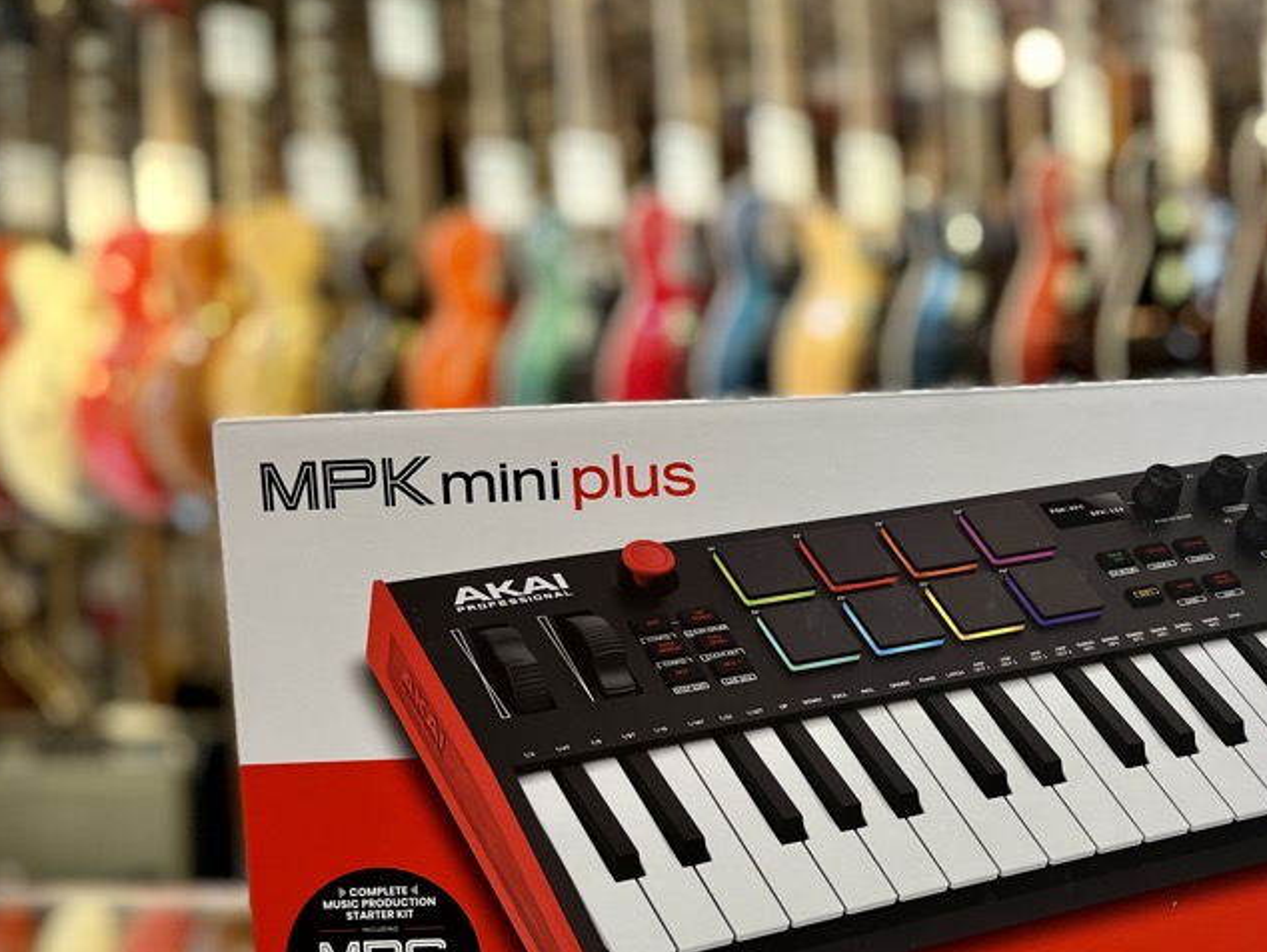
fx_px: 1501
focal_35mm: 41
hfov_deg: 44.3
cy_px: 710
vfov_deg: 34.4
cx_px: 945
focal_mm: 5.1
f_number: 1.6
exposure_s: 1/60
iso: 160
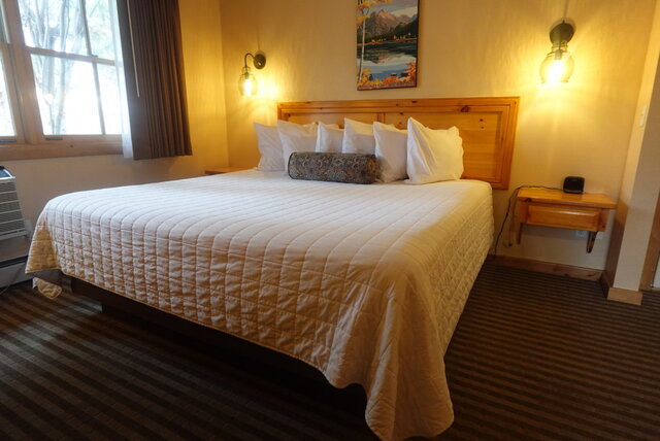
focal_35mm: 20
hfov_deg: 83.9
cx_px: 330
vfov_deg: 62.0
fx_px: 367
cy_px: 220
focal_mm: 7.6
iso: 800
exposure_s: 1/80
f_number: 2
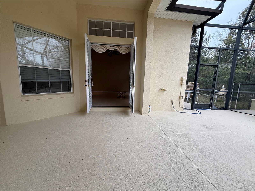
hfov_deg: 102.1
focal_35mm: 14
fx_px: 103
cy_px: 96
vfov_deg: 85.7
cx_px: 128
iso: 50
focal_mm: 2.22
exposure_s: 1/323
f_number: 2.2
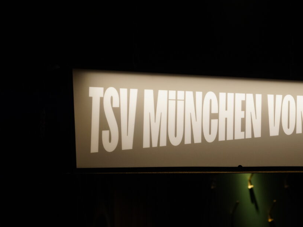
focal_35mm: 104
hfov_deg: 18.9
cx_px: 196
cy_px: 117
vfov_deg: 14.3
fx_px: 907
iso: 1000
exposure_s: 1/160
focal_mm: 55
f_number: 4.5
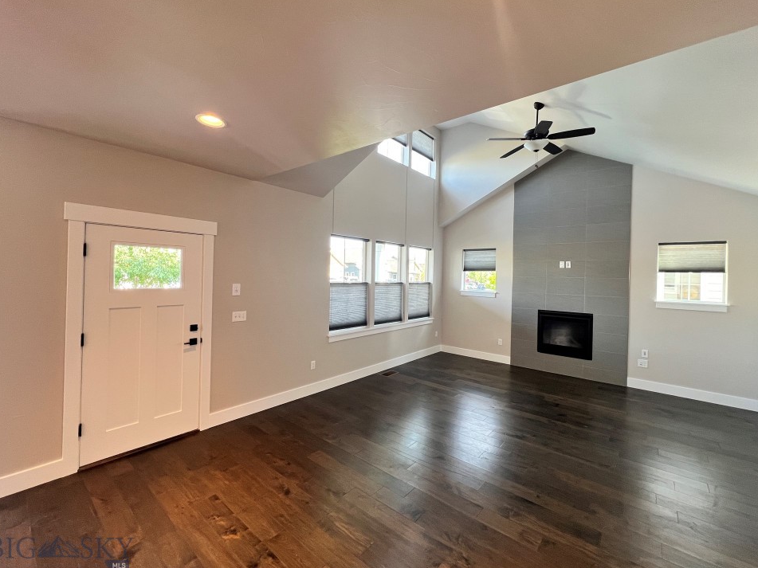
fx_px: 307
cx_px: 387
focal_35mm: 14
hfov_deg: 102.1
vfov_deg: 85.6
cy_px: 276
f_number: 1.8
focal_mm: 1.57
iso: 200
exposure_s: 1/60
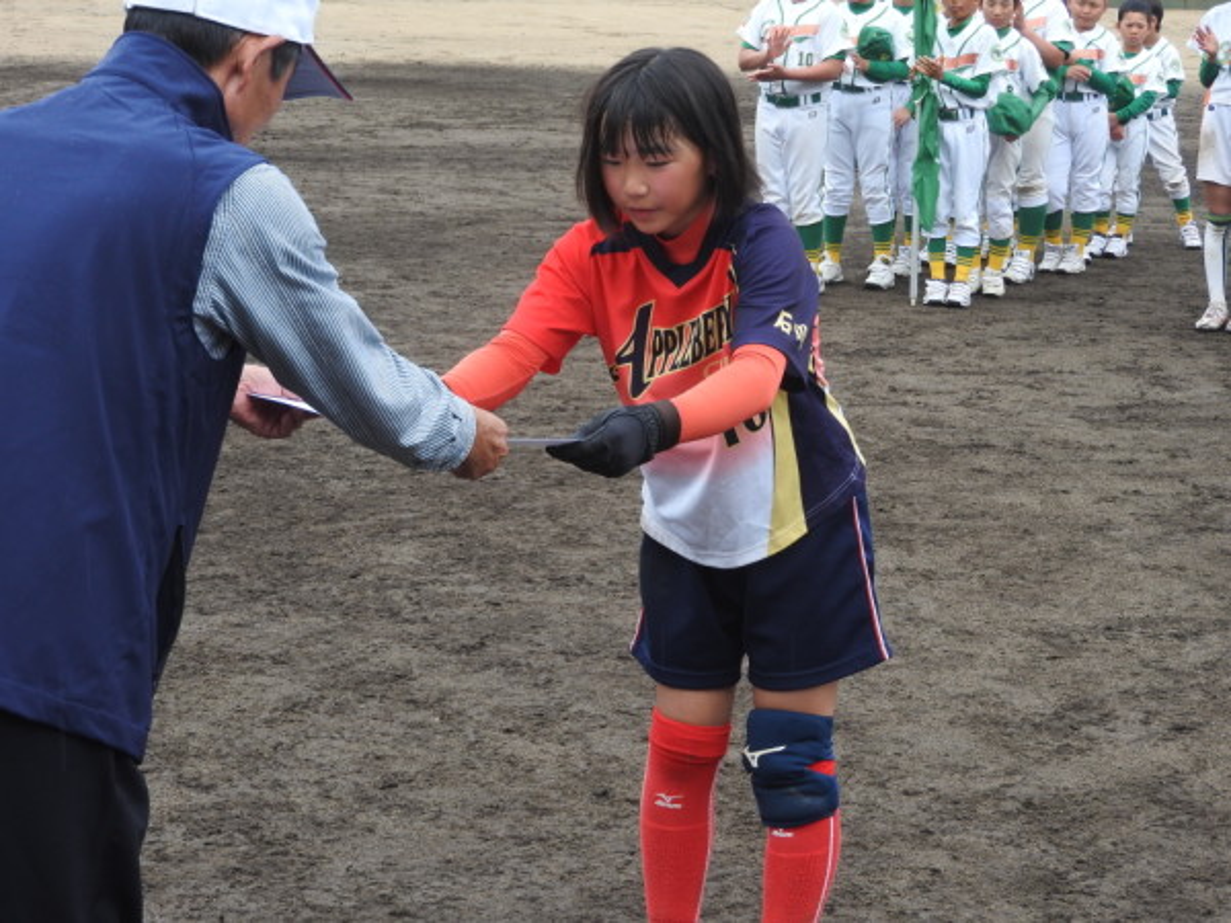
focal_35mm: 85
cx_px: 616
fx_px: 3023
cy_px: 462
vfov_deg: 17.4
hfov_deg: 23.0
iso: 100
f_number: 4.5
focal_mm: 15.2
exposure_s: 1/100
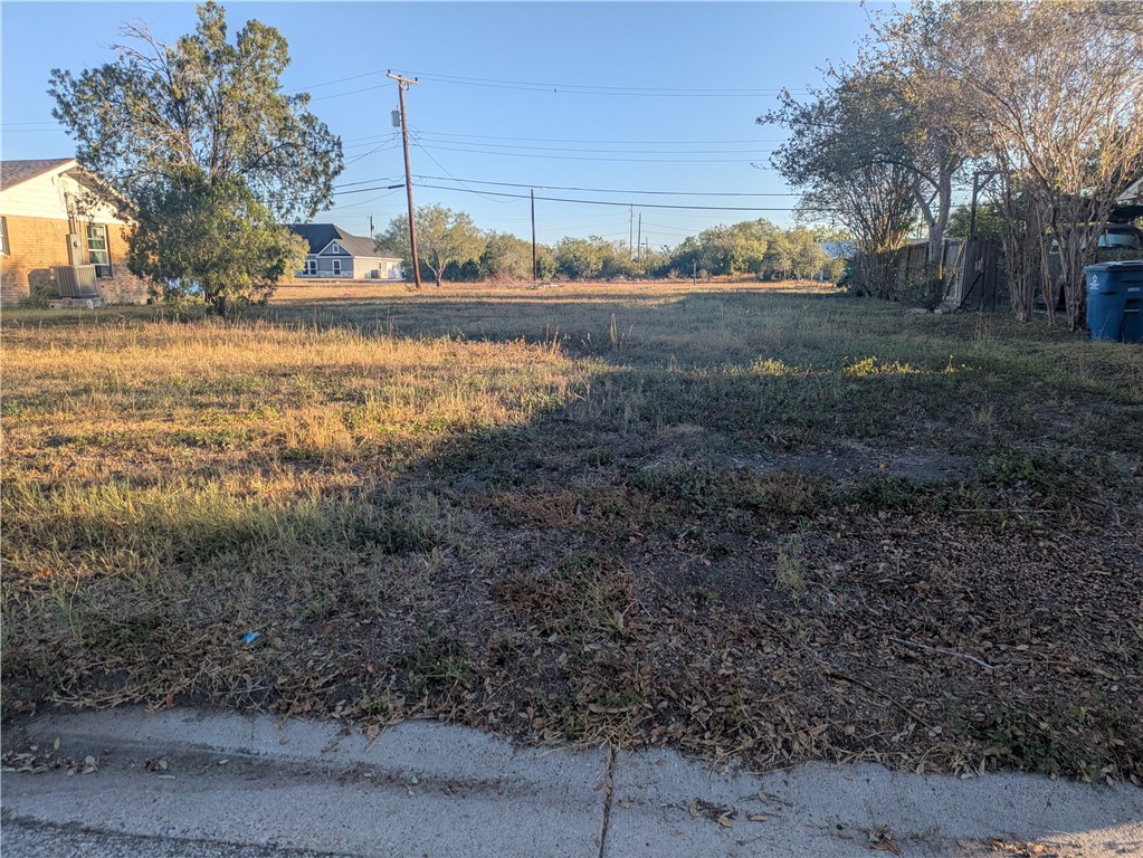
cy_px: 429
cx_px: 572
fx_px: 826
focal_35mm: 25
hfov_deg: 69.4
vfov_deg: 54.9
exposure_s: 1/1093
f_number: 1.89
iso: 46
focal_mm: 5.43
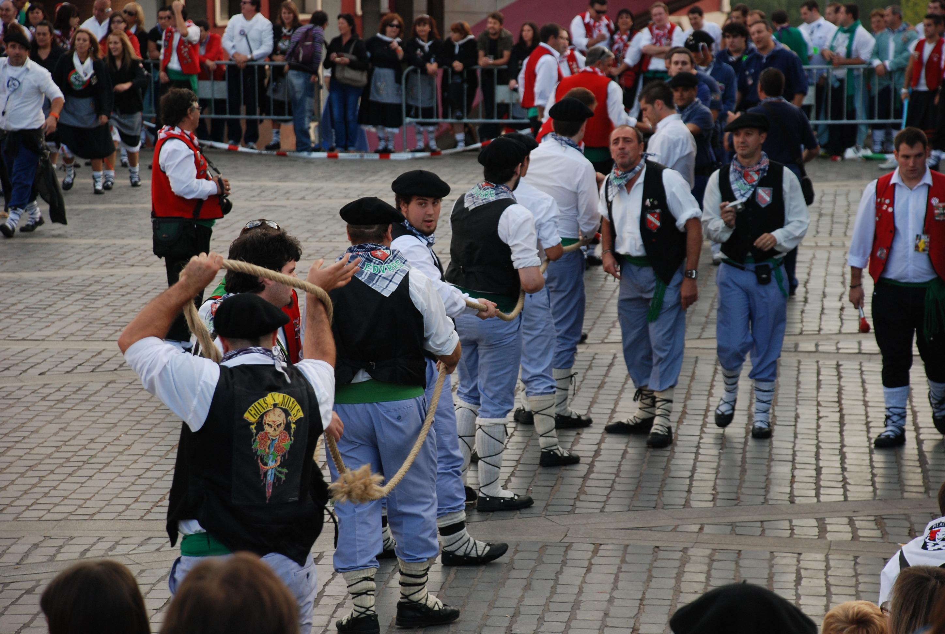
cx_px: 472
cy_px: 317
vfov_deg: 9.7
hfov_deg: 14.4
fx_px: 3748
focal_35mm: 142
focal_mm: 95
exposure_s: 1/125
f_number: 5.6
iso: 320
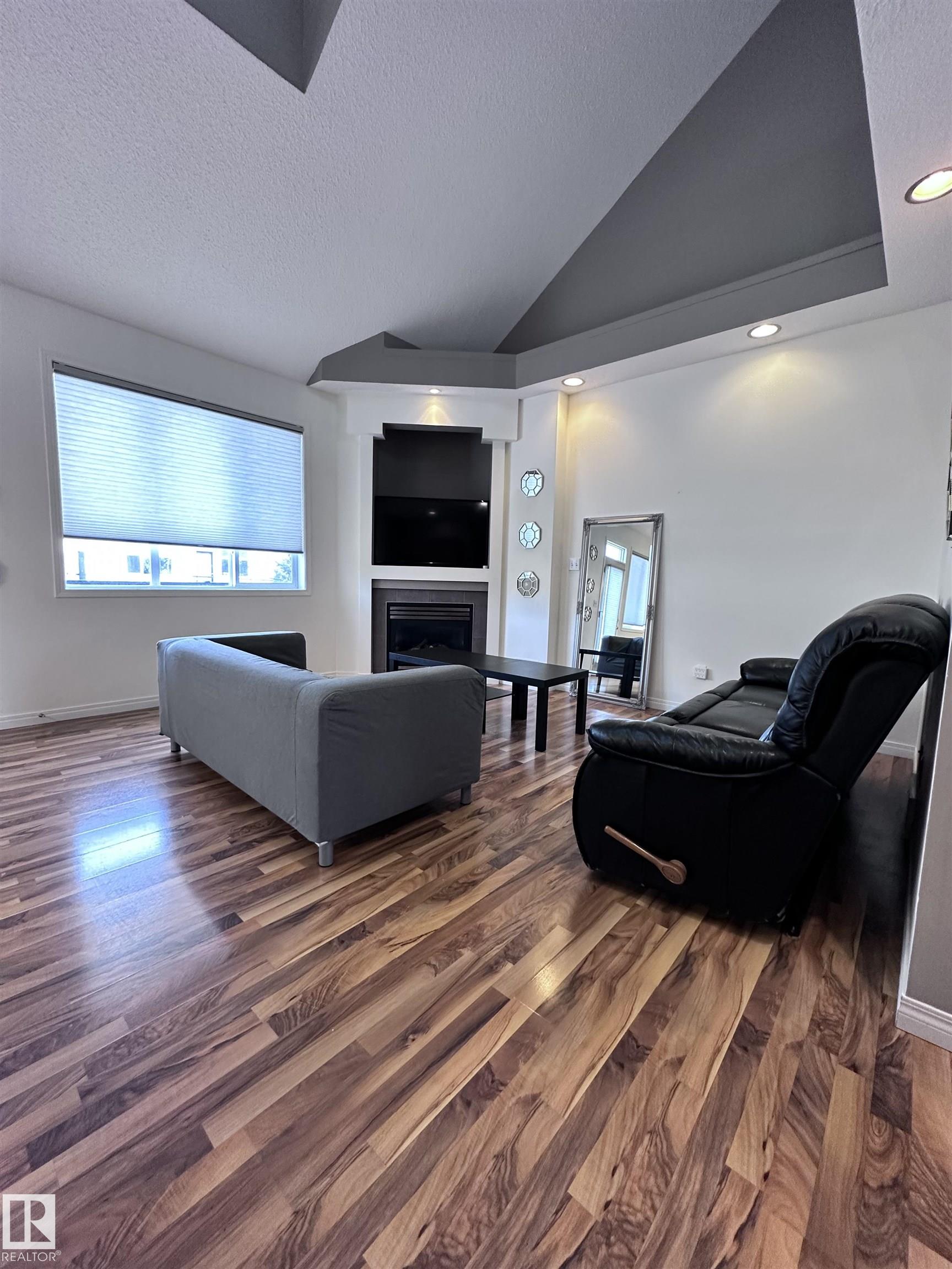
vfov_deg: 102.1
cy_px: 634
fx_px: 513
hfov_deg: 85.7
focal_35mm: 14
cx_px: 476
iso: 250
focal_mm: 2.22
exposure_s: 1/60
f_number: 2.2
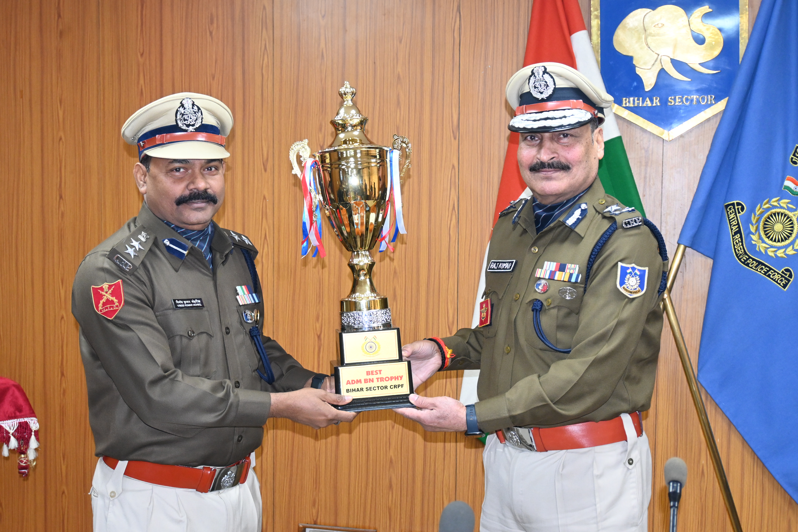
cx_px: 399
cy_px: 266
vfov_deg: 27.3
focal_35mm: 50
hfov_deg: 40.0
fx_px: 1097
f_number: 5
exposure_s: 1/60
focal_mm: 33
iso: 1400
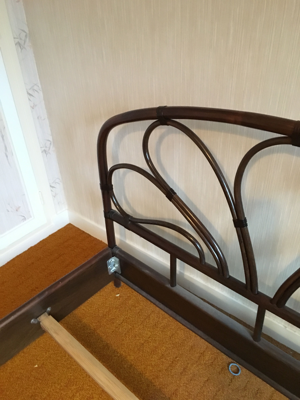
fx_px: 335
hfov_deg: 48.2
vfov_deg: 61.7
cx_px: 150
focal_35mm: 29
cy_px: 200
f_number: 2.2
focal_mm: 4.15
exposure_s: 1/17
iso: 320
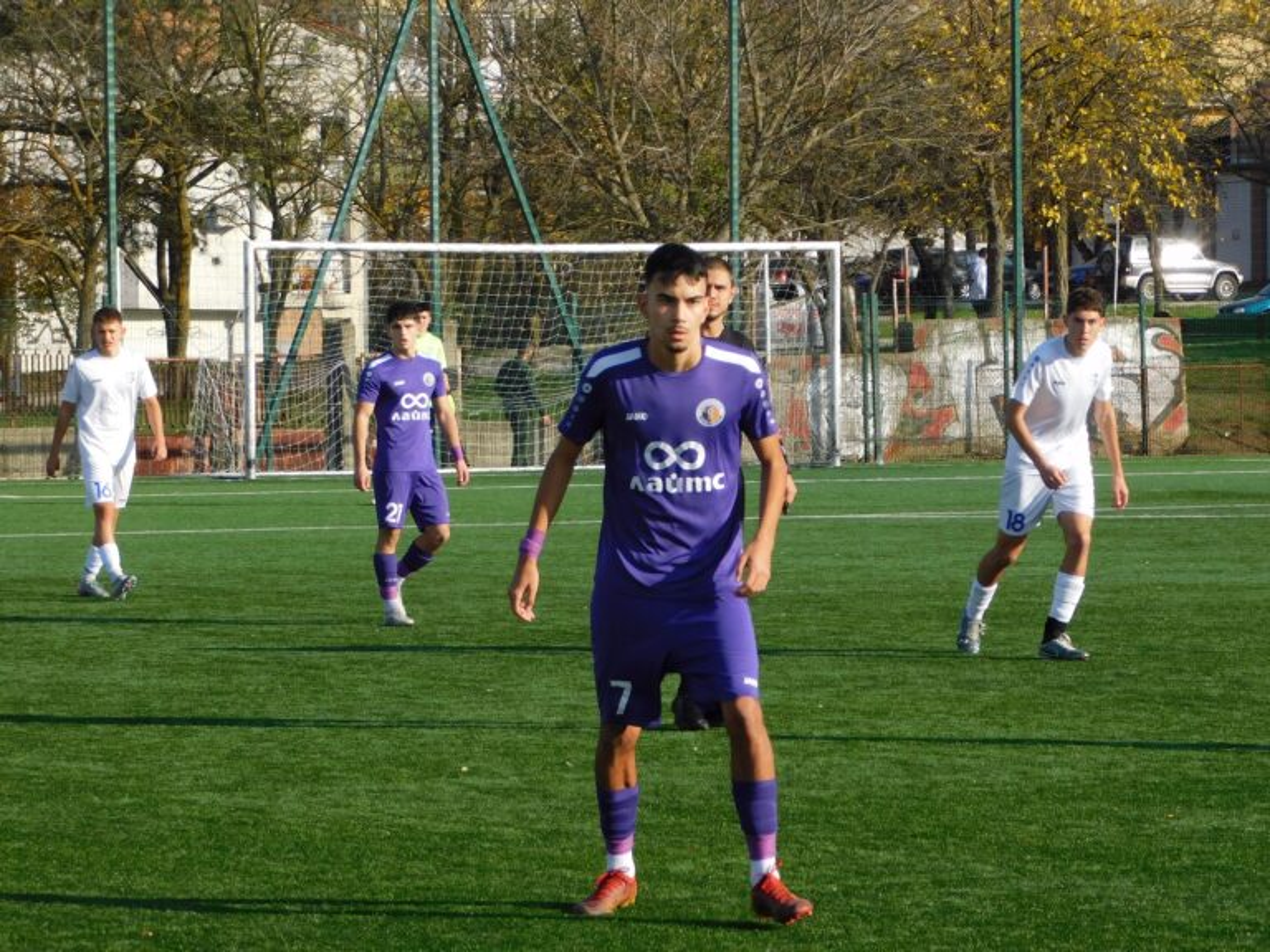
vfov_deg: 8.7
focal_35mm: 170
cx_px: 635
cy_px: 476
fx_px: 6237
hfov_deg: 11.6
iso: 125
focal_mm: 30.1
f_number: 5.3
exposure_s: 1/500
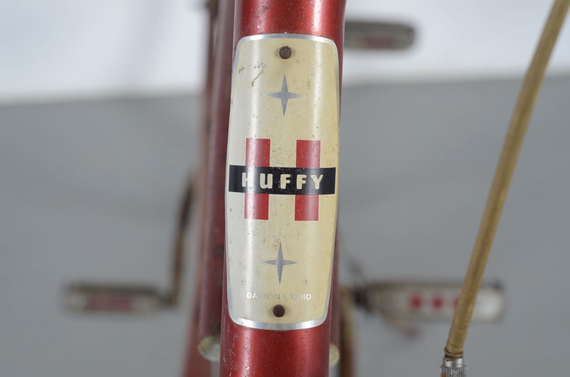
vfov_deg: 18.1
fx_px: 1185
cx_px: 285
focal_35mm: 75
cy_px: 188
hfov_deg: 27.0
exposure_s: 1/125
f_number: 5.6
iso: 100
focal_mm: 50
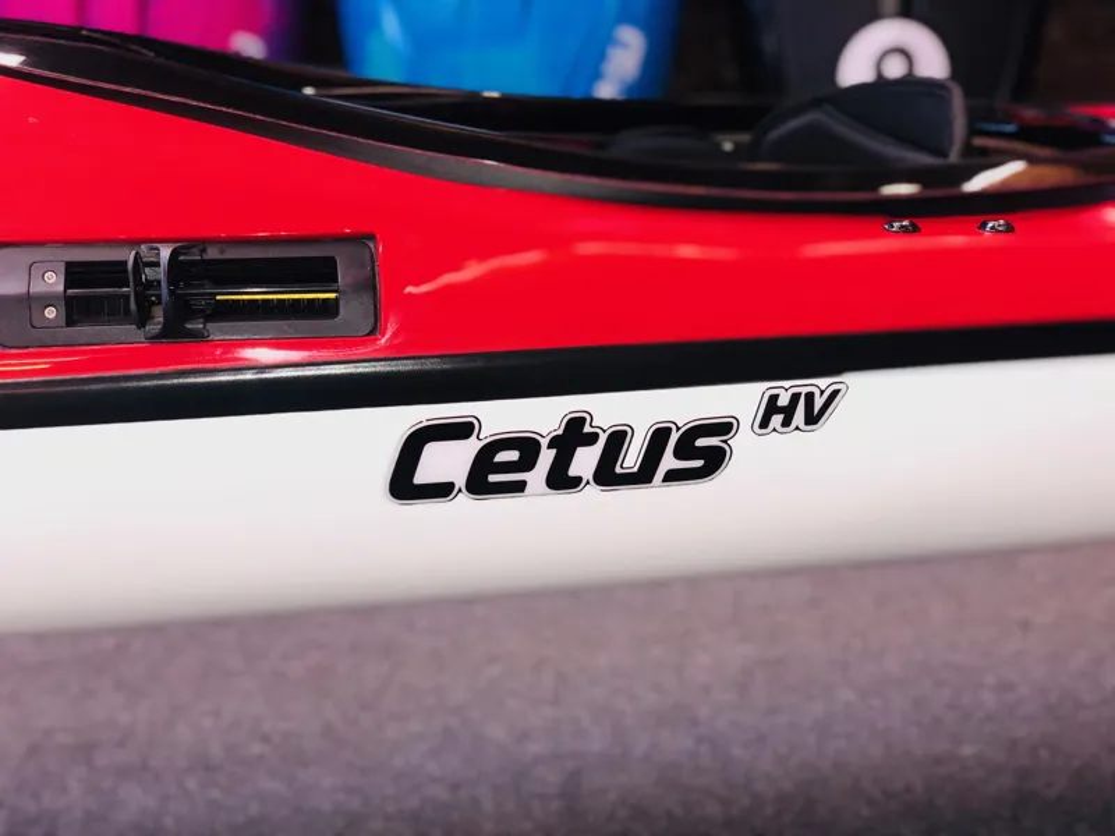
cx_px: 558
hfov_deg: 36.8
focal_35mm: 52
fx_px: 1675
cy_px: 418
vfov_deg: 28.0
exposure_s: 1/33
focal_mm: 6
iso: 50
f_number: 2.4
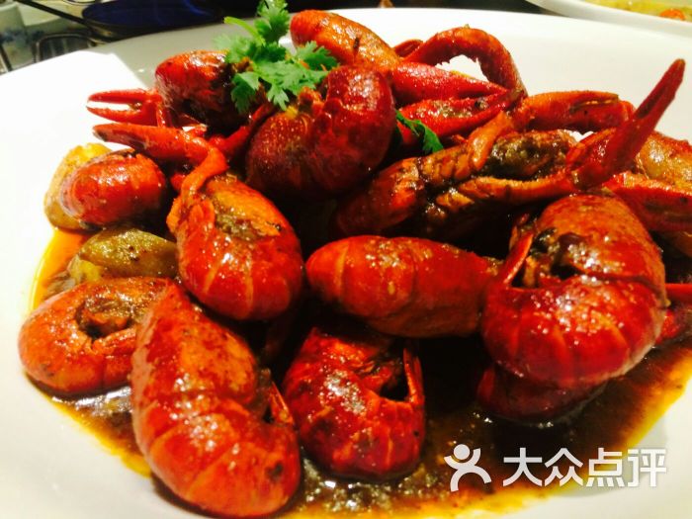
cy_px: 260
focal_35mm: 29
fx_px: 580
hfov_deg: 61.7
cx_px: 346
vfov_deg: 48.2
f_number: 2.2
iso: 200
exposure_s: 1/33
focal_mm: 4.15
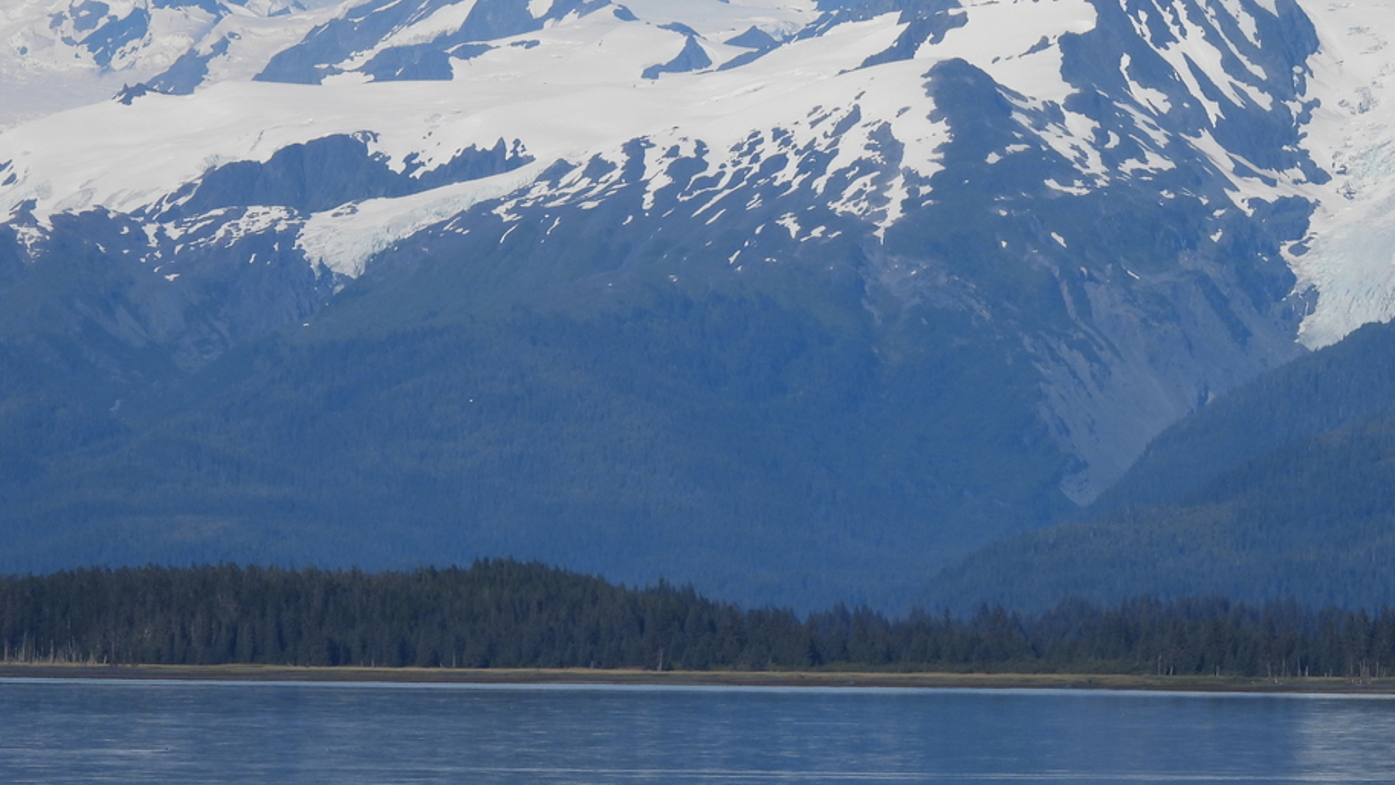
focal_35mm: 458
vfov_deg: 2.7
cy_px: 148
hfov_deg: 4.7
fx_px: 16945
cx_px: 976
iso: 100
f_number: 5
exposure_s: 1/1600
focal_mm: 53.5
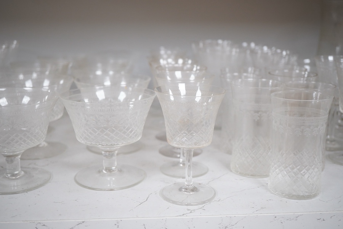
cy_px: 114
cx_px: 172
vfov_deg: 29.9
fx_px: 429
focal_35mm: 45
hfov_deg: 43.6
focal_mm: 30
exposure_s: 1/125
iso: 1250
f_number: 6.3
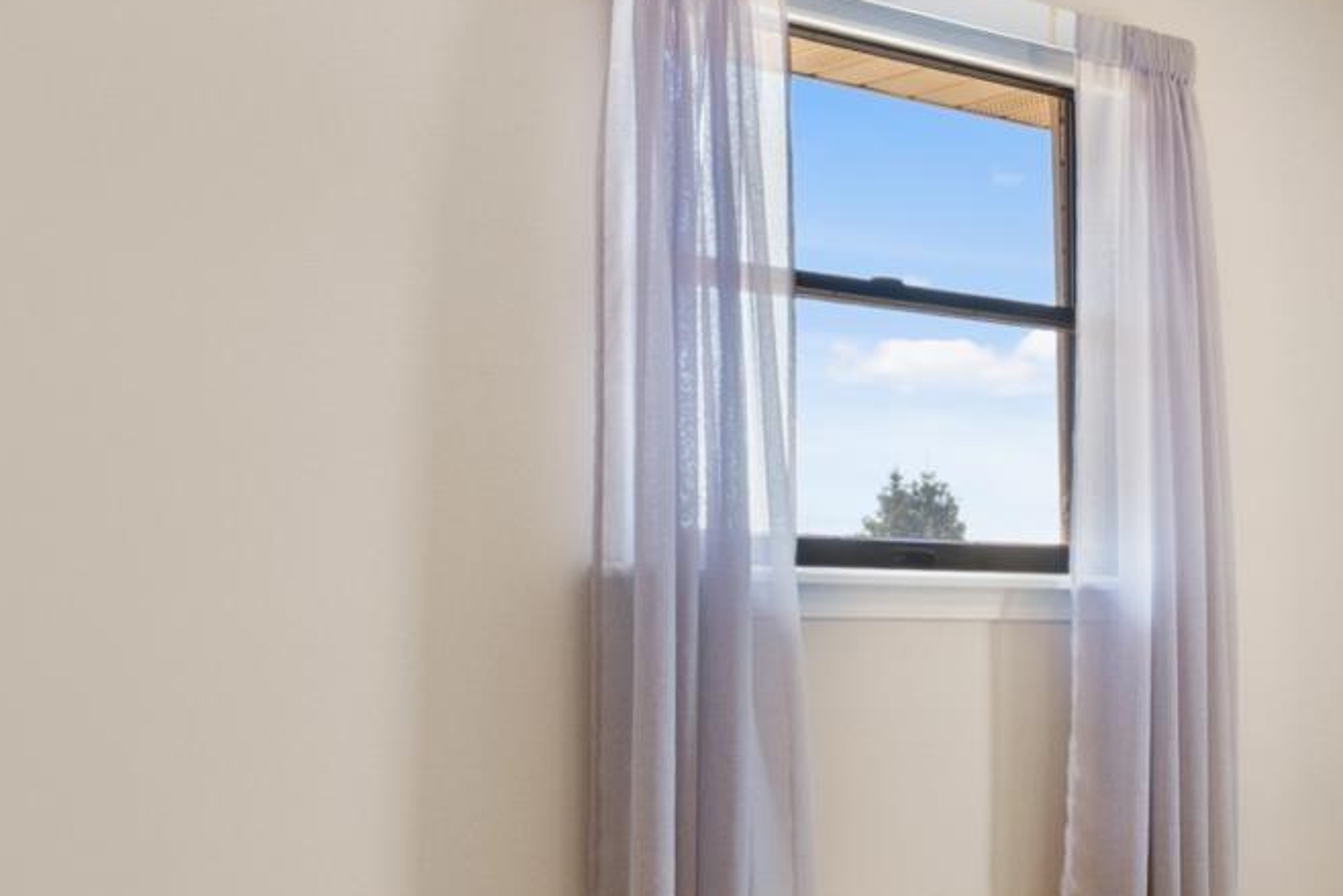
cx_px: 1580
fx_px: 2127
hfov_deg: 30.3
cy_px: 662
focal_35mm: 57
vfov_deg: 23.6
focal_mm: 10
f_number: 9
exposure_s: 1/25
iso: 200
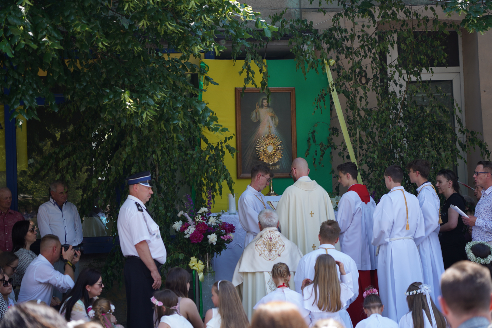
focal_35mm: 82
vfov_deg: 16.7
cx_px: 246
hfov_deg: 24.8
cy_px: 164
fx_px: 1121
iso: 100
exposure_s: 1/250
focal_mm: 82
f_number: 4
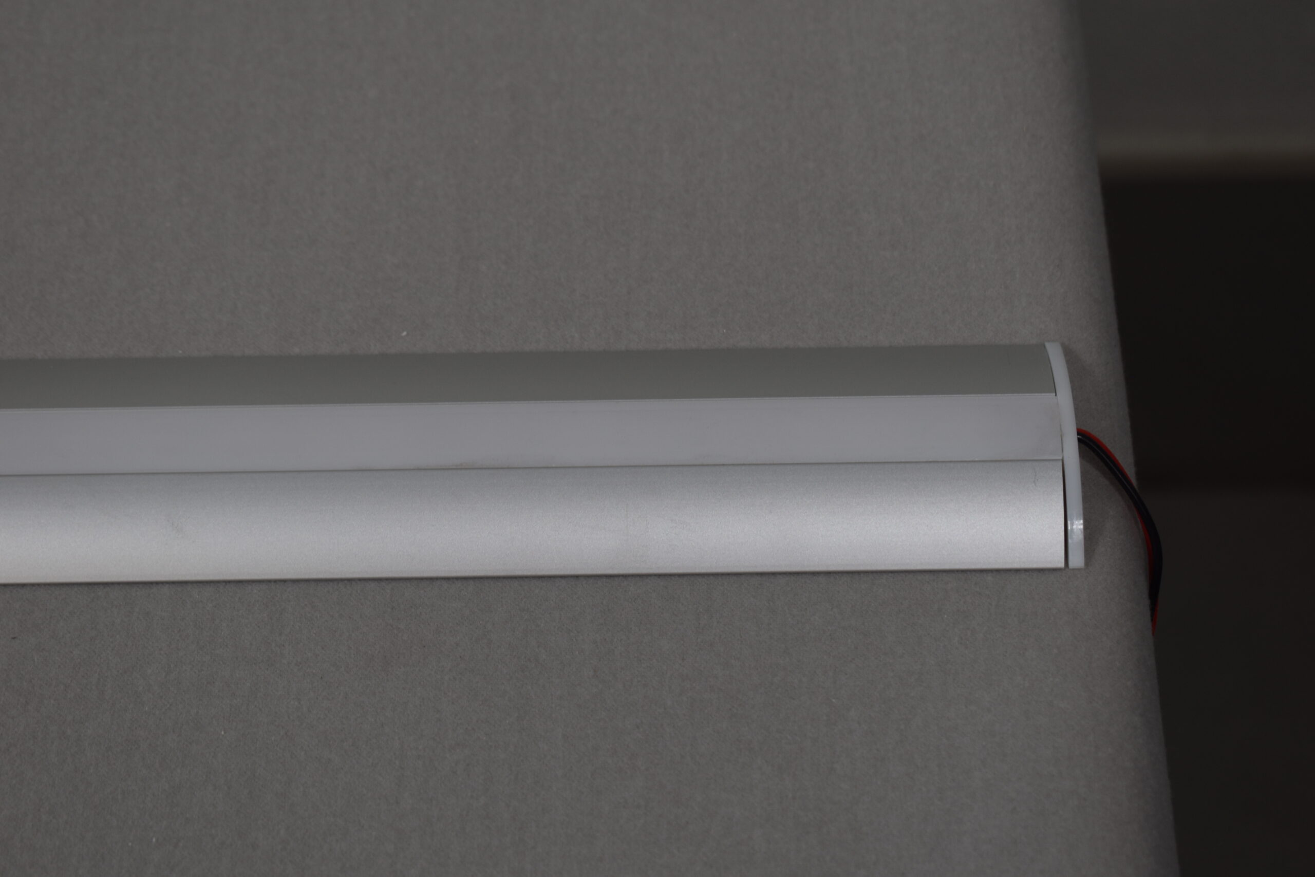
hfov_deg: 24.6
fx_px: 3013
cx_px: 658
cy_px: 438
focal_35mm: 82
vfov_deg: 16.6
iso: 220
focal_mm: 55
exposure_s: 1/125
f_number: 5.6
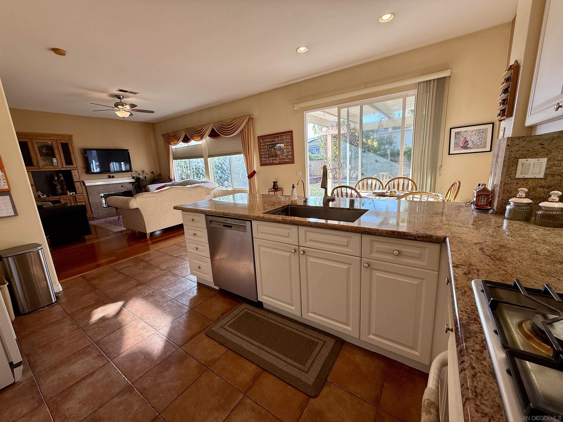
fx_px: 228
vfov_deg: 85.7
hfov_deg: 102.1
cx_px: 282
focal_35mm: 14
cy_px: 211
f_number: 2.2
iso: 50
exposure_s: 1/126
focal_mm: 2.22
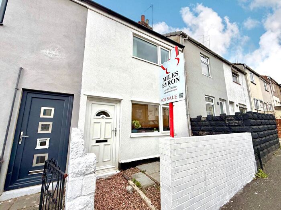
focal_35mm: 14
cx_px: 140
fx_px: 114
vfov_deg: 85.7
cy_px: 105
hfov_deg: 102.1
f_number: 2.2
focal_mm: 2.22
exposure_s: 1/416
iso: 50
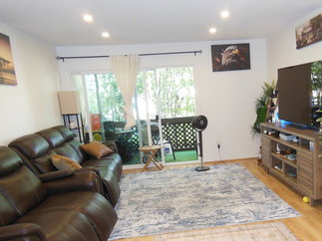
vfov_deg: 42.6
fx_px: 307
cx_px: 206
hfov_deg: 54.6
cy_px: 152
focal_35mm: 33
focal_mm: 4.5
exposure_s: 1/25
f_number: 3.5
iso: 400
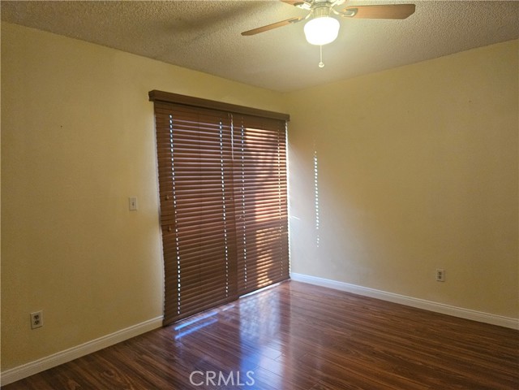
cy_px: 195
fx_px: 345
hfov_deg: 73.9
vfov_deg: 58.9
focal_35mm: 23
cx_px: 260
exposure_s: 1/120
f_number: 1.8
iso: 800
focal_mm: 5.4
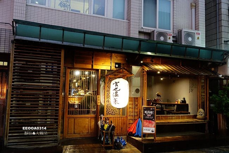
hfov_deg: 58.7
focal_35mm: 32
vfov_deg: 41.1
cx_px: 114
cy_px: 76
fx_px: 203
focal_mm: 11.69
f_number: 2.8
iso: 800
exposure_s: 1/30
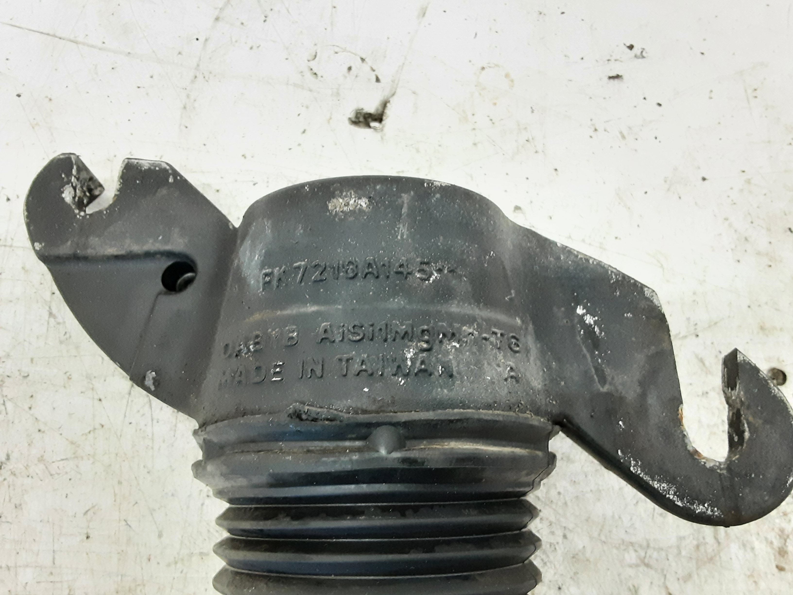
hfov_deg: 65.3
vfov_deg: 51.4
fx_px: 619
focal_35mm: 27
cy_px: 298
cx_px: 396
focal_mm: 2.91
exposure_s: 1/25
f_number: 1.9
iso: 320
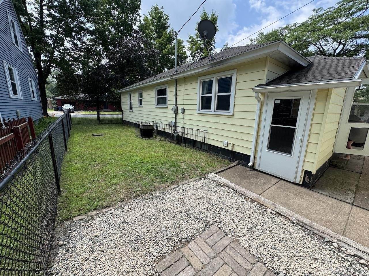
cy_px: 138
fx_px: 149
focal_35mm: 14
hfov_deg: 102.1
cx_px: 184
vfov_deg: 85.7
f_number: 2.2
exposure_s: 1/687
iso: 40
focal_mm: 2.22
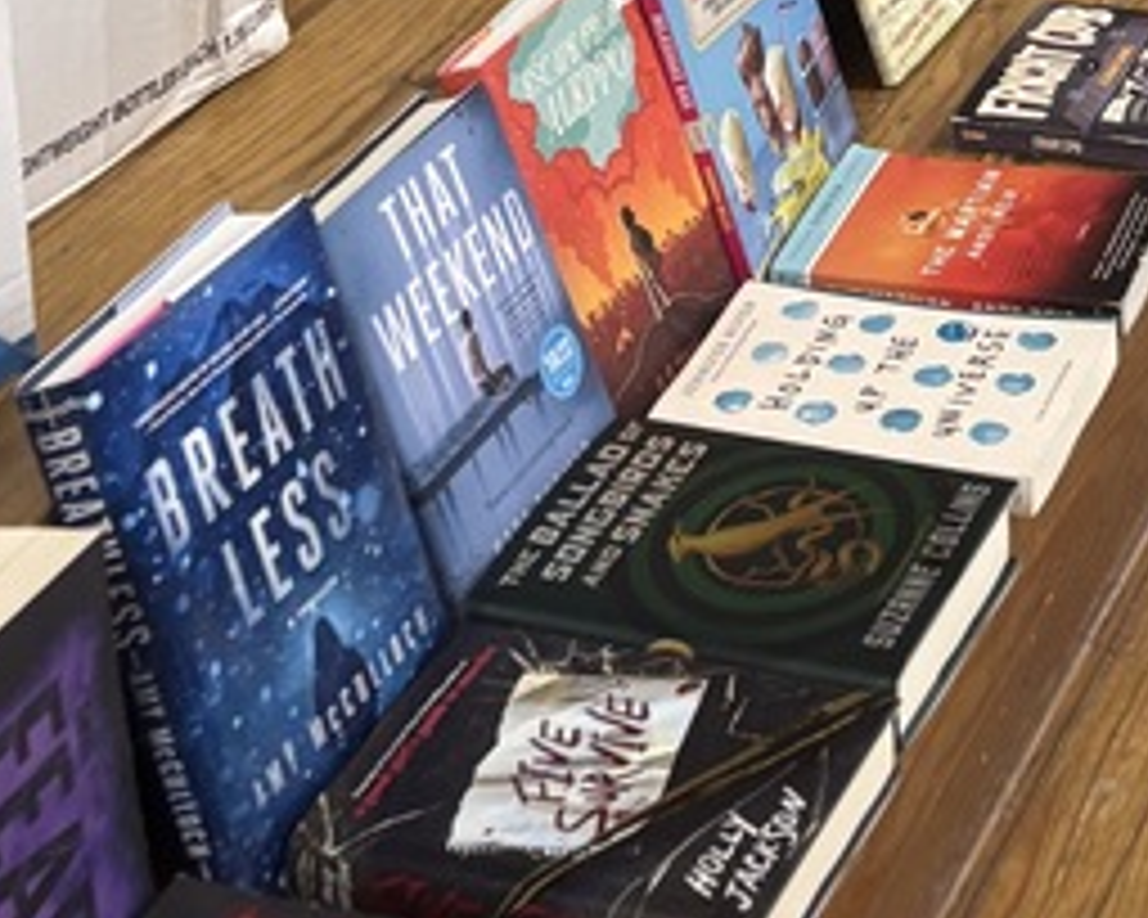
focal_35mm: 102
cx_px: 1409
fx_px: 3466
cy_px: -1022
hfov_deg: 17.8
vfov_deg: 12.8
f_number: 1.6
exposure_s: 1/60
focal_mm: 5.96
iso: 160
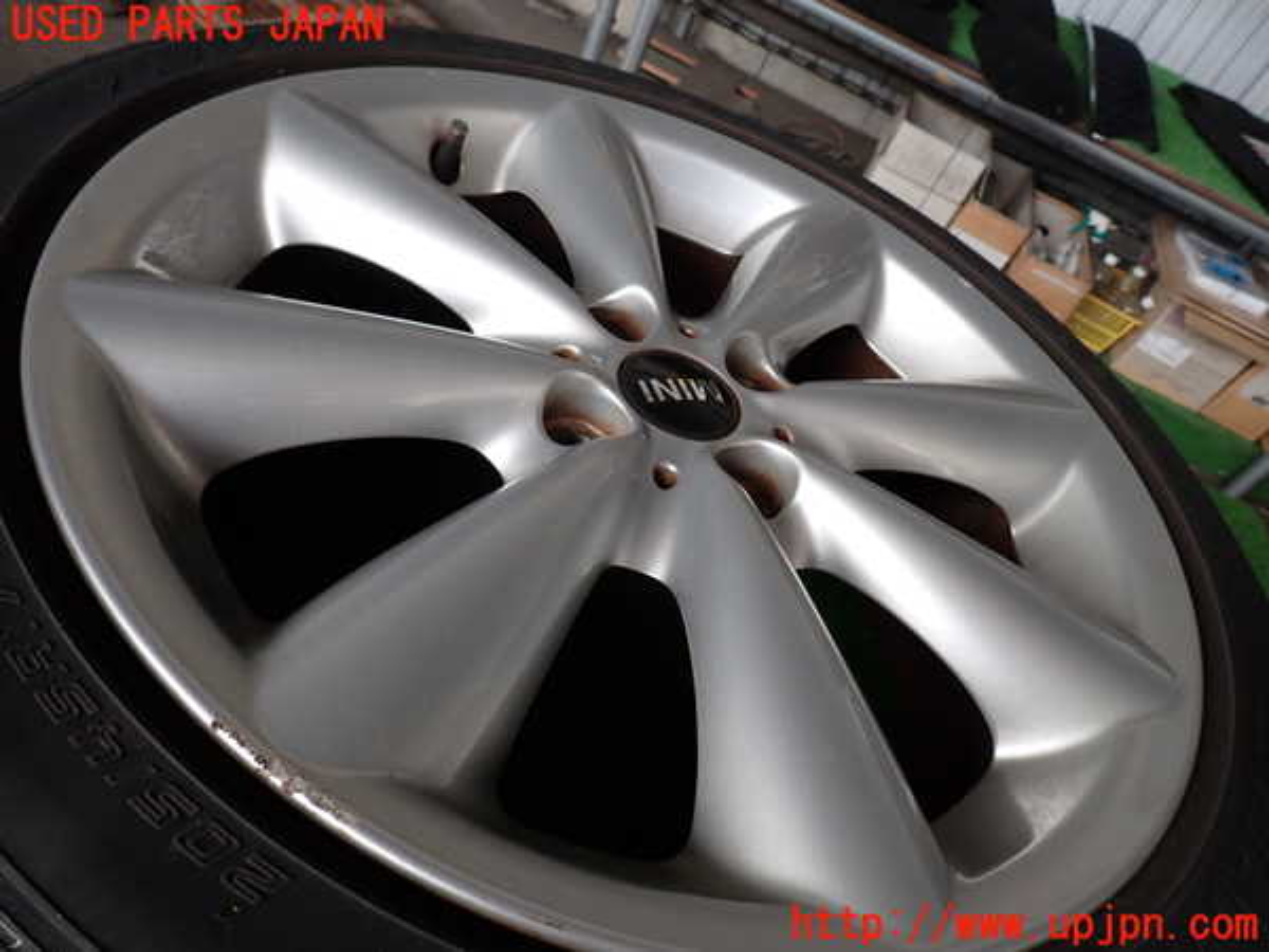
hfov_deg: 69.4
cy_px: 476
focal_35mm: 25
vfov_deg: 54.9
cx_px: 634
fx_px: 916
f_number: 2.8
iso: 100
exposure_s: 1/80
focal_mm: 4.5
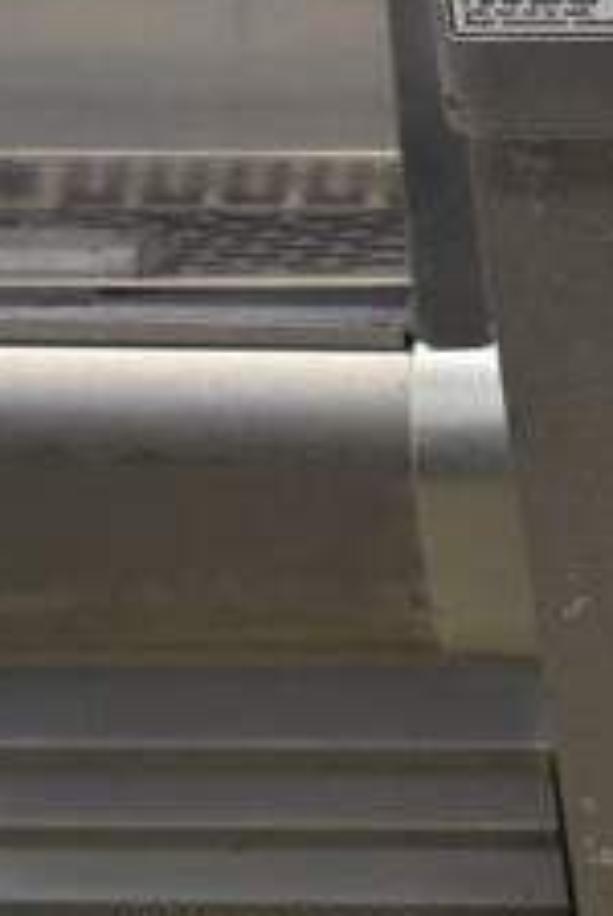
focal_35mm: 110
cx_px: 1161
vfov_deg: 17.8
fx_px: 2801
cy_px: -149
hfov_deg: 11.4
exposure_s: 1/60
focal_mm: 18
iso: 800
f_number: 5.6
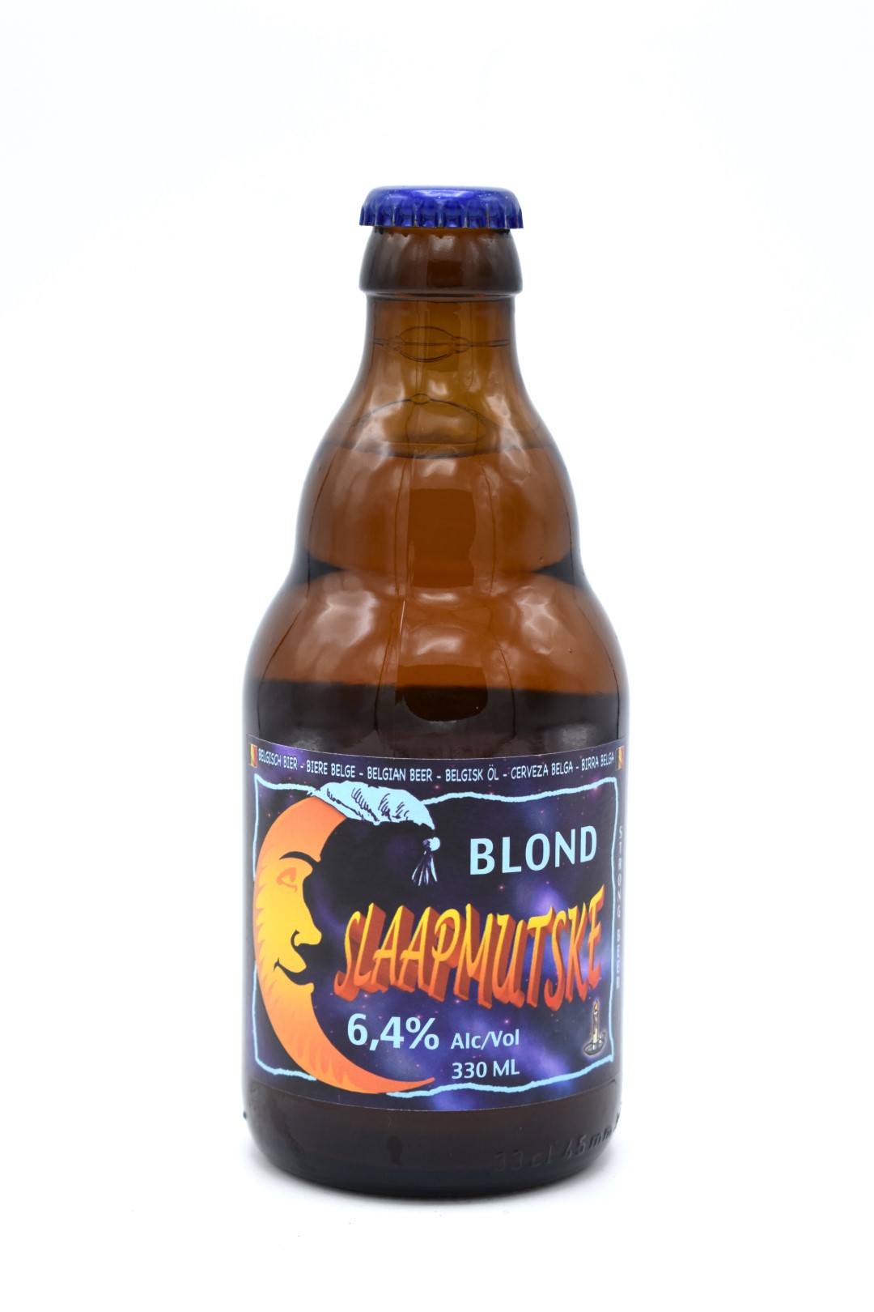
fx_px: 3004
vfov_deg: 24.6
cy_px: 656
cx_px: 437
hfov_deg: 16.6
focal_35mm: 82
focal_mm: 55
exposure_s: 1/200
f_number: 6.3
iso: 200
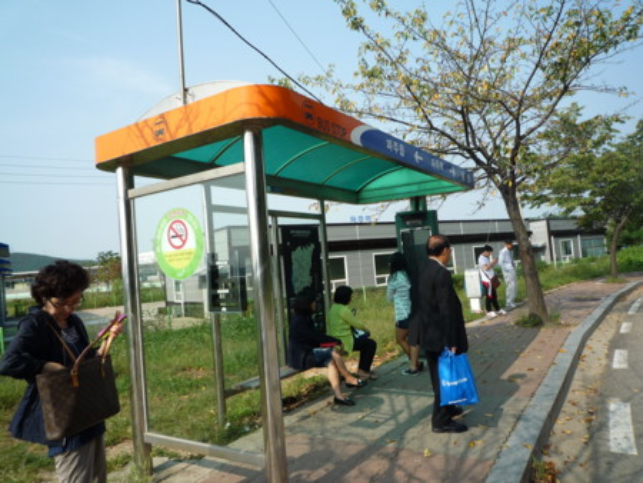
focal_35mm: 25
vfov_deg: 54.9
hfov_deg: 69.4
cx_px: 322
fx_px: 465
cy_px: 242
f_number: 3.5
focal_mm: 4.4
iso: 100
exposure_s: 1/500
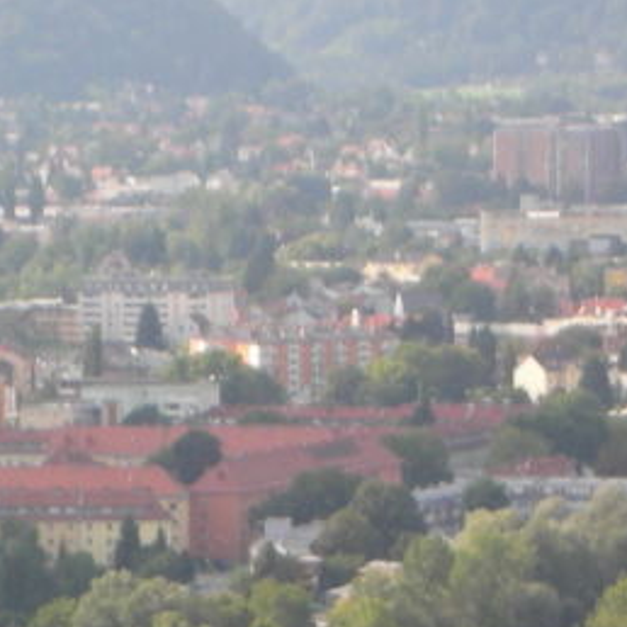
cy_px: 501
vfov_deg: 4.8
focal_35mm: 368
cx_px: -374
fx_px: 7541
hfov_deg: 4.7
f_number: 5.4
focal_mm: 17.4
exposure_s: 1/110
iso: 50
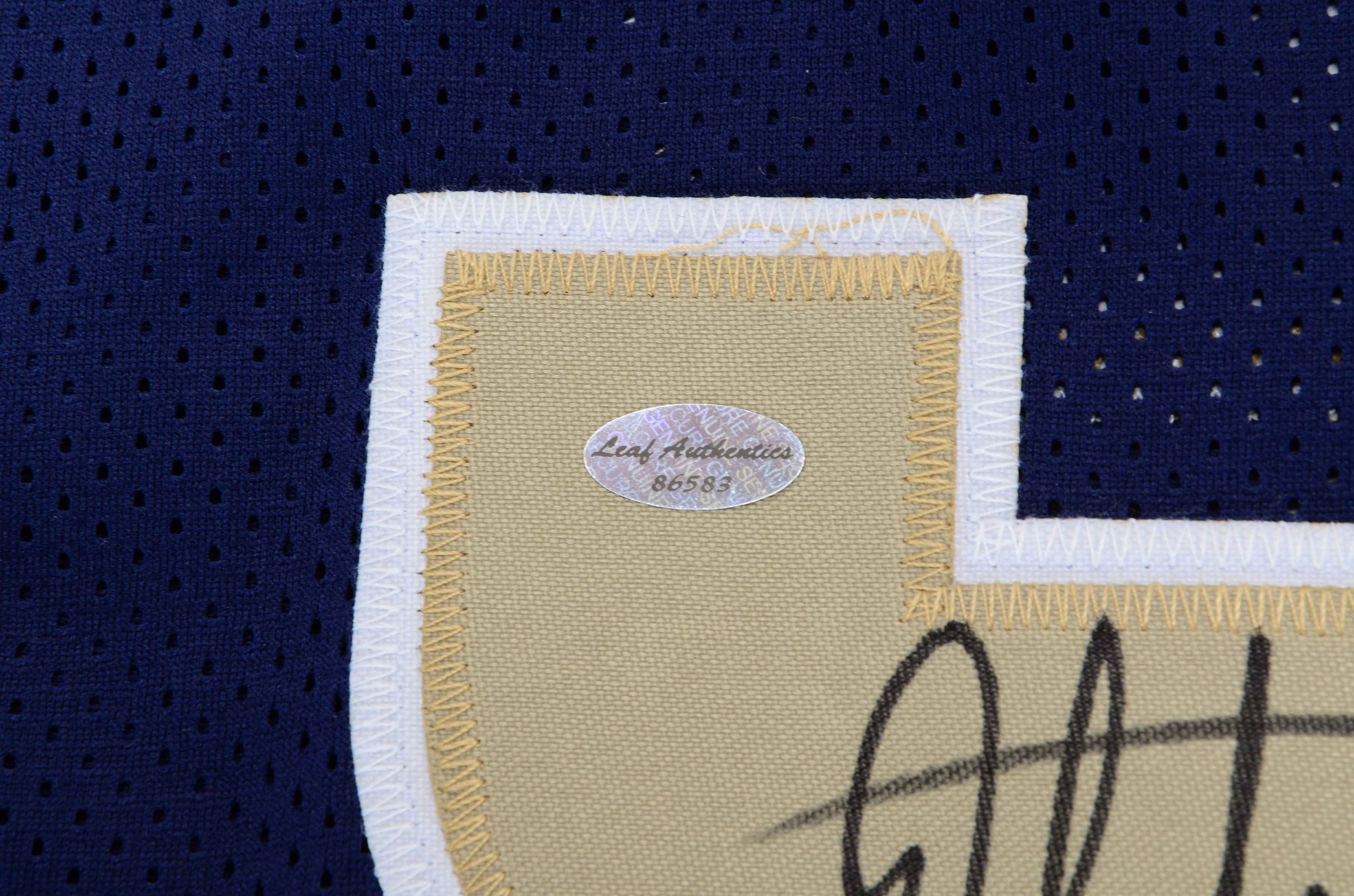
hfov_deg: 13.1
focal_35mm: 158
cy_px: 448
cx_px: 677
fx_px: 5911
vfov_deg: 8.7
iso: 200
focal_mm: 105
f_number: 14
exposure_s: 1/160
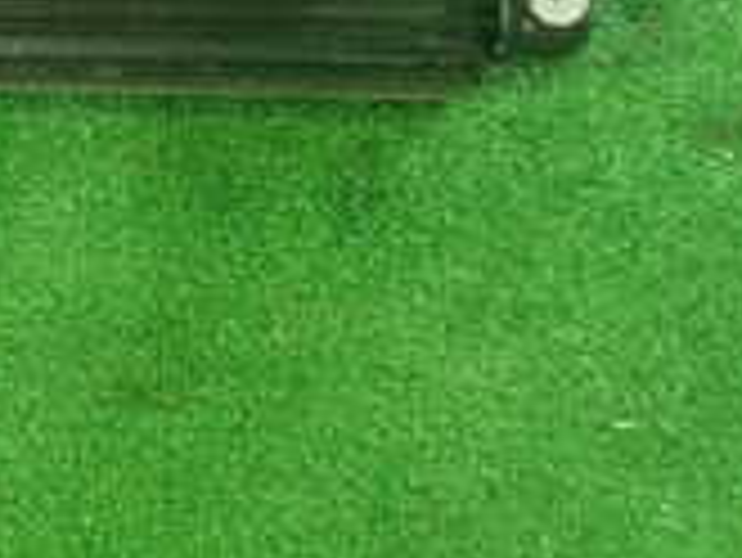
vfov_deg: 13.5
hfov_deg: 15.9
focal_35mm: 109
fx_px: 2338
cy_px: 36
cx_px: -508
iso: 800
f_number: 2.3
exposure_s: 1/60
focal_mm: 5.5
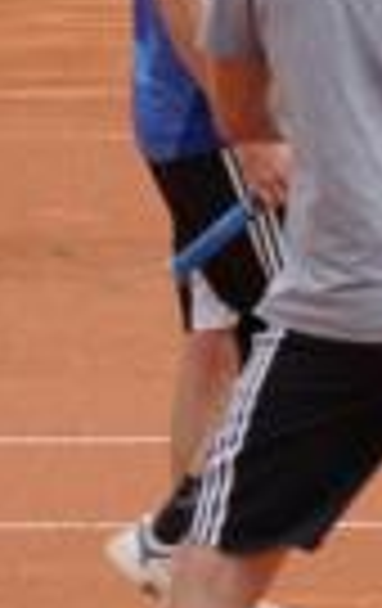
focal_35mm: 722
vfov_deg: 2.9
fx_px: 11963
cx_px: 144
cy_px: -2
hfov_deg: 1.8
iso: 100
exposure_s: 1/320
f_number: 6.3
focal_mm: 128
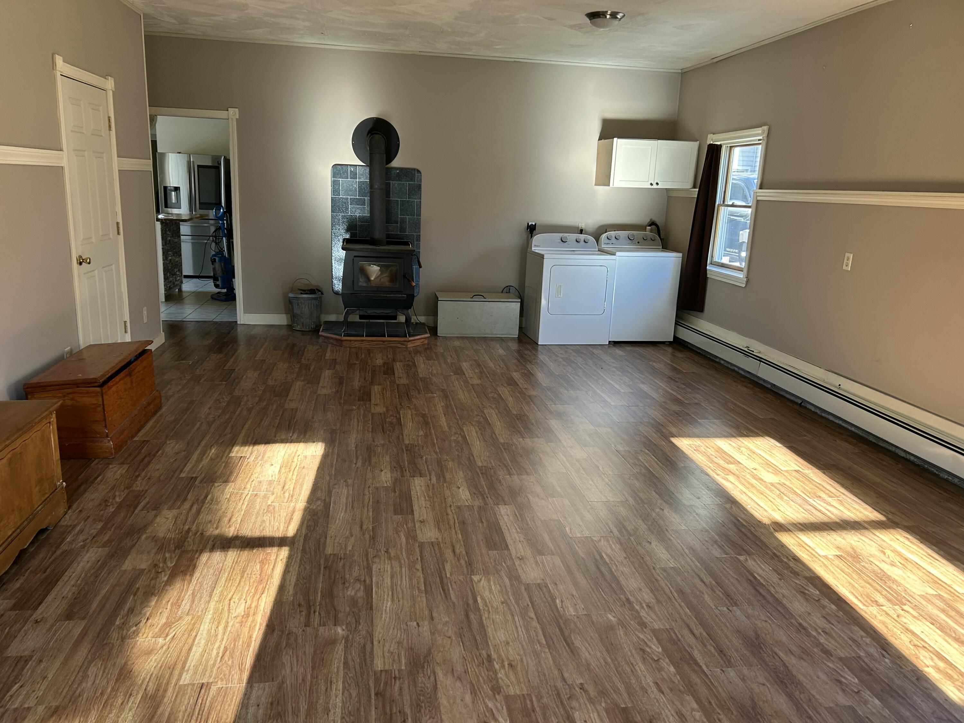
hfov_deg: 67.3
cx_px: 482
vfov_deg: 53.1
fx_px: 724
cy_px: 362
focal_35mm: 26
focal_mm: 5.7
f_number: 1.5
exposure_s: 1/121
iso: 125
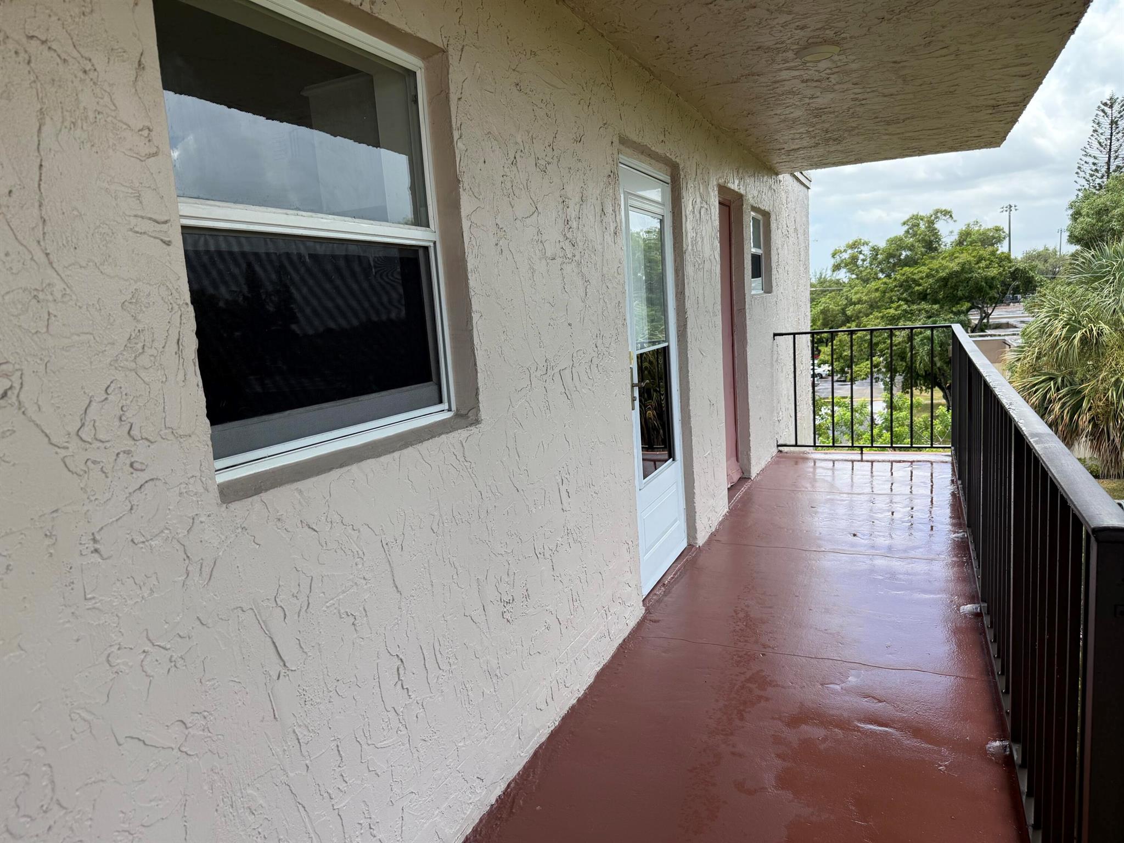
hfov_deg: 71.6
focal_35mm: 24
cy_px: 422
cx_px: 562
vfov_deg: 56.8
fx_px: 779
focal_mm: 6.76
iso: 100
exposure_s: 1/1812
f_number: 1.78
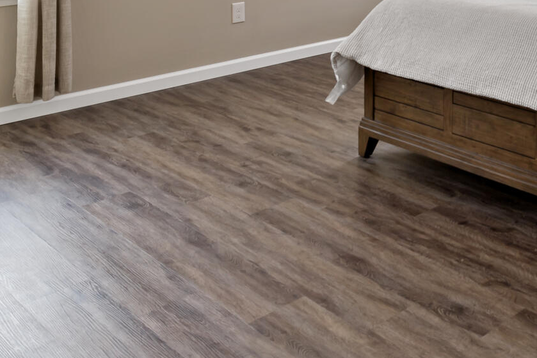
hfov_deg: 34.5
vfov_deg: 23.9
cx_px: 581
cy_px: -101
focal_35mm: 50
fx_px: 746
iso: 320
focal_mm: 14
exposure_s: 1/6
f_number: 9
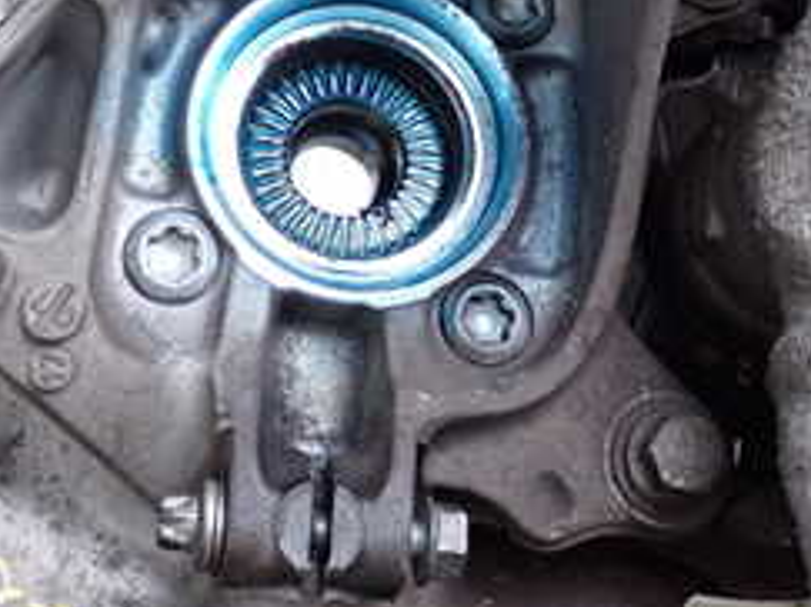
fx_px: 1733
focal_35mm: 74
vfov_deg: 19.6
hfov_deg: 26.3
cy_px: 73
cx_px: 404
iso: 400
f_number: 2.3
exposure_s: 1/125
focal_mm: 5.4
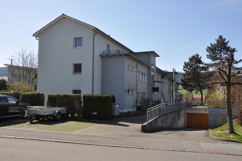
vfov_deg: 36.8
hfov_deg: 53.2
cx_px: 121
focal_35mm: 36
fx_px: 242
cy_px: 80
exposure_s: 1/200
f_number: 11
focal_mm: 24
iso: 200
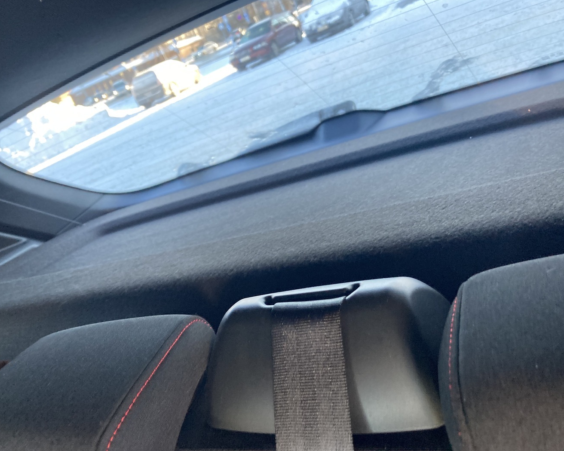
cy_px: 222
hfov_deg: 58.8
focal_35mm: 30
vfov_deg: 48.5
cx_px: 276
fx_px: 501
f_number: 1.8
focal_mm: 3.99
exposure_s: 1/60
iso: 160
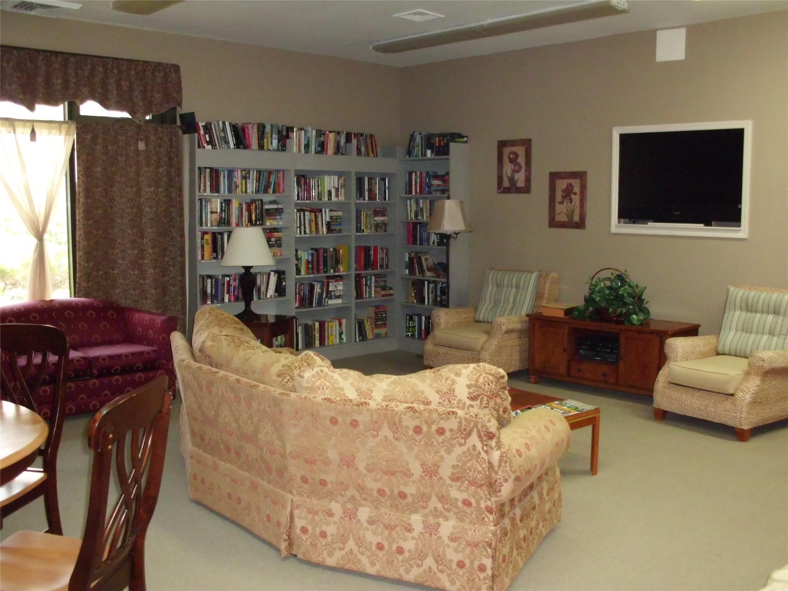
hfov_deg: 51.4
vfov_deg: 39.7
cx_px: 394
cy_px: 296
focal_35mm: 36
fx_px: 820
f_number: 2.9
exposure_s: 1/60
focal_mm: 6.3
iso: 400
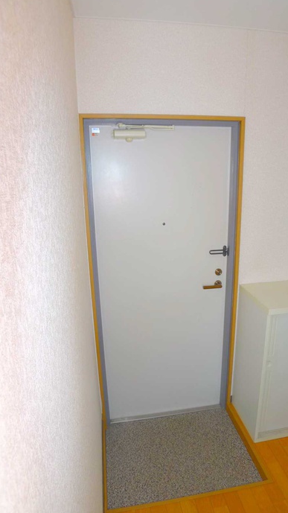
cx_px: 166
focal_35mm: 31
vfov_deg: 62.6
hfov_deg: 37.7
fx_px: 421
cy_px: 255
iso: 100
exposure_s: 1/60
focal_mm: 6
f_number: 2.1
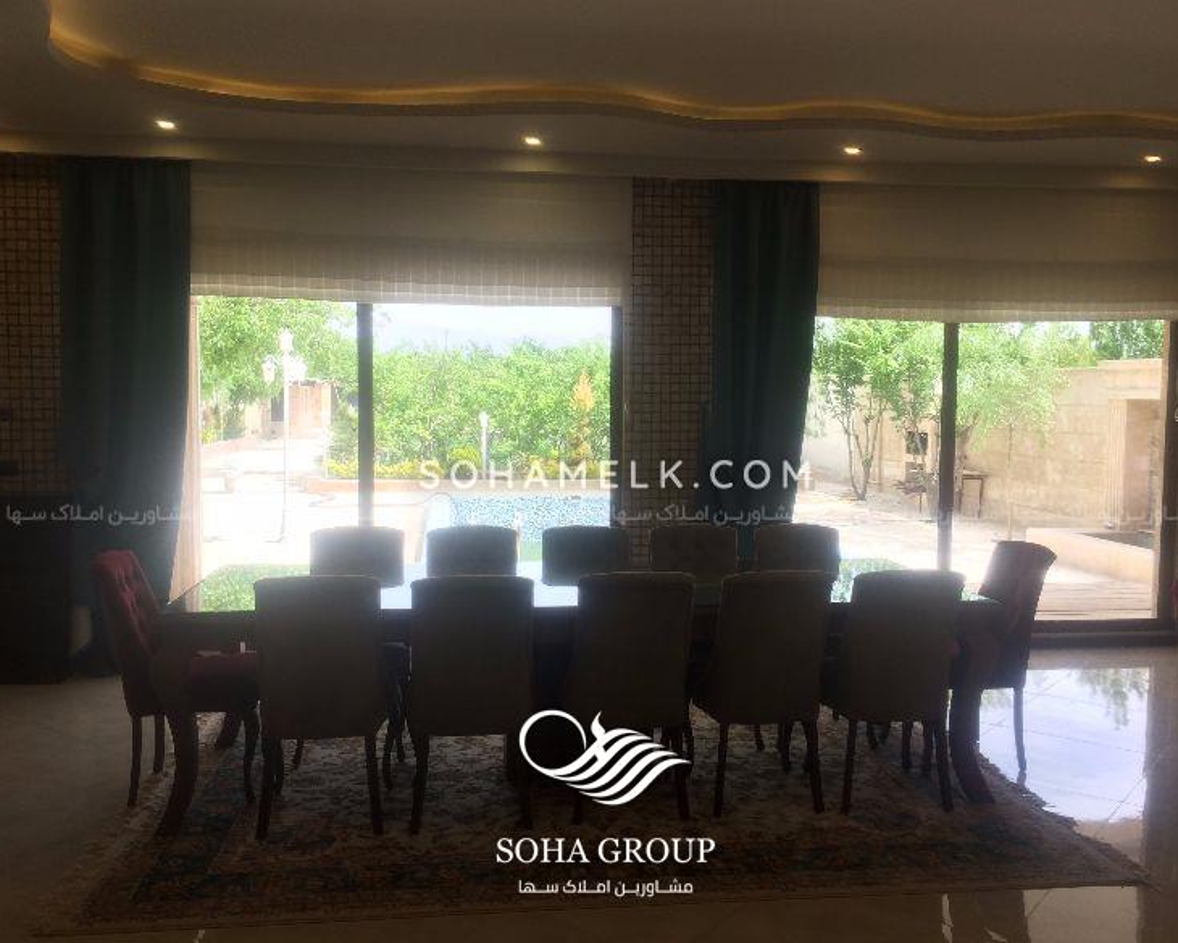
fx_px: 1081
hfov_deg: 57.2
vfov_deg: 47.1
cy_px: 472
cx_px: 605
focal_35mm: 31
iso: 32
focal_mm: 4.15
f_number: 2.2
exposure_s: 1/265
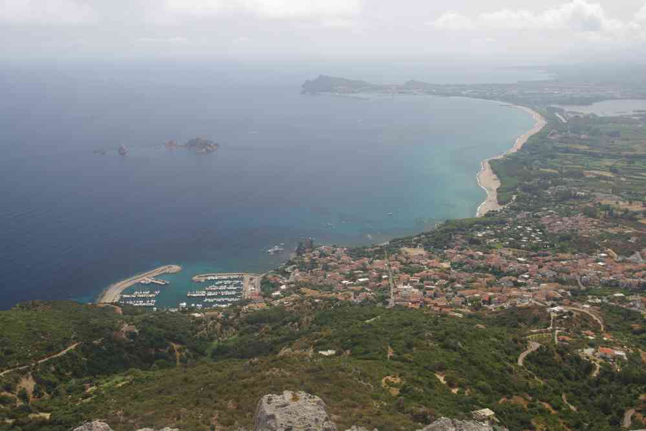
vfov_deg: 36.9
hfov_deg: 53.1
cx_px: 323
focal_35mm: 36
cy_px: 216
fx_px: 646
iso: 200
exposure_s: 1/100
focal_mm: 24
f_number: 11
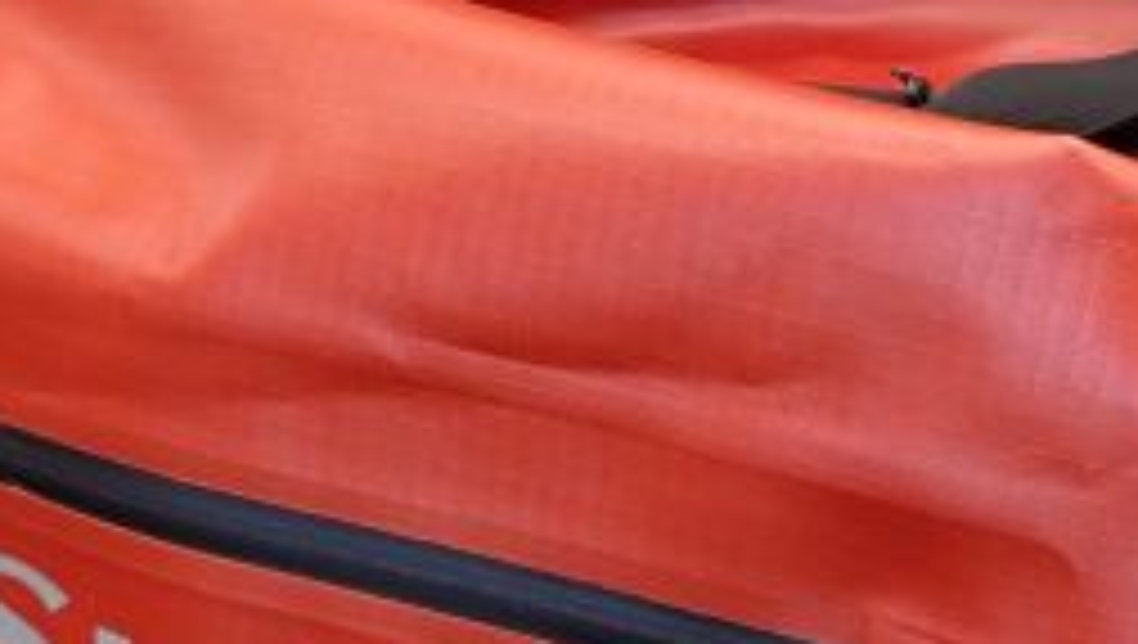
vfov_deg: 13.8
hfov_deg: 24.5
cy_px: 698
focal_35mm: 86
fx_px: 2598
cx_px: 819
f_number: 2
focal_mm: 4.5
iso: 200
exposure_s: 1/60
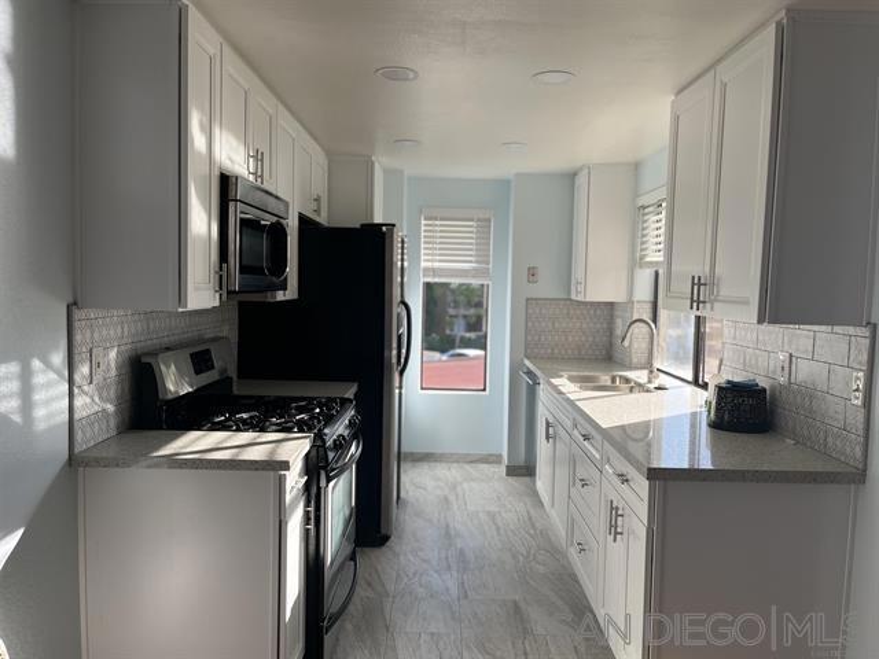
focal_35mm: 26
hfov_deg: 67.3
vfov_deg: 53.1
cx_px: 440
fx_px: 660
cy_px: 330
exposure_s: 1/513
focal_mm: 5.1
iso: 50
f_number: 1.6
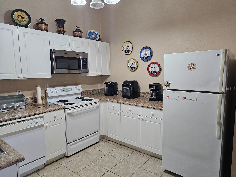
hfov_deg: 73.9
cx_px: 118
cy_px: 88
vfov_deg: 58.9
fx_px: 157
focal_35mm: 23
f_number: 1.7
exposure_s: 1/120
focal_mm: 6.3
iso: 500
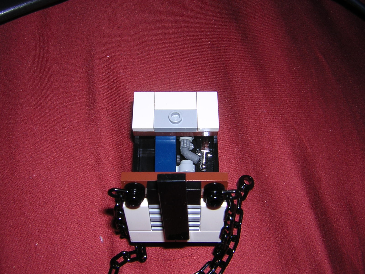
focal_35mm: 36
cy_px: 137
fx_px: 380
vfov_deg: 39.7
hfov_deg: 51.4
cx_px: 182
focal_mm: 4.7
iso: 100
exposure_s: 1/60.1
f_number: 5.2
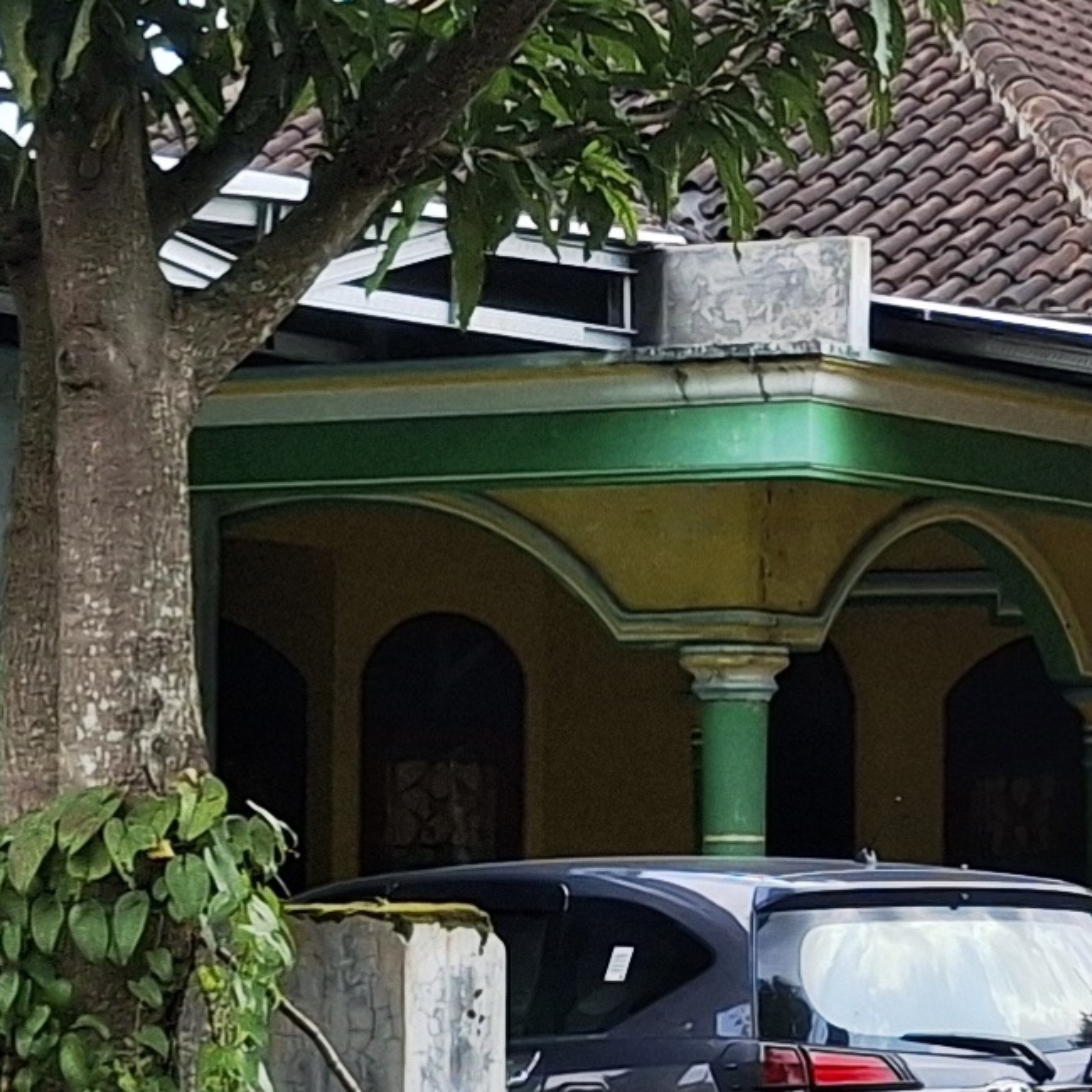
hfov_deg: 34.2
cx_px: 974
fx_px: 1677
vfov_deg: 36.1
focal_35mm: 47
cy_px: 559
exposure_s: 1/1076
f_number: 1.8
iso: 32
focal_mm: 4.69
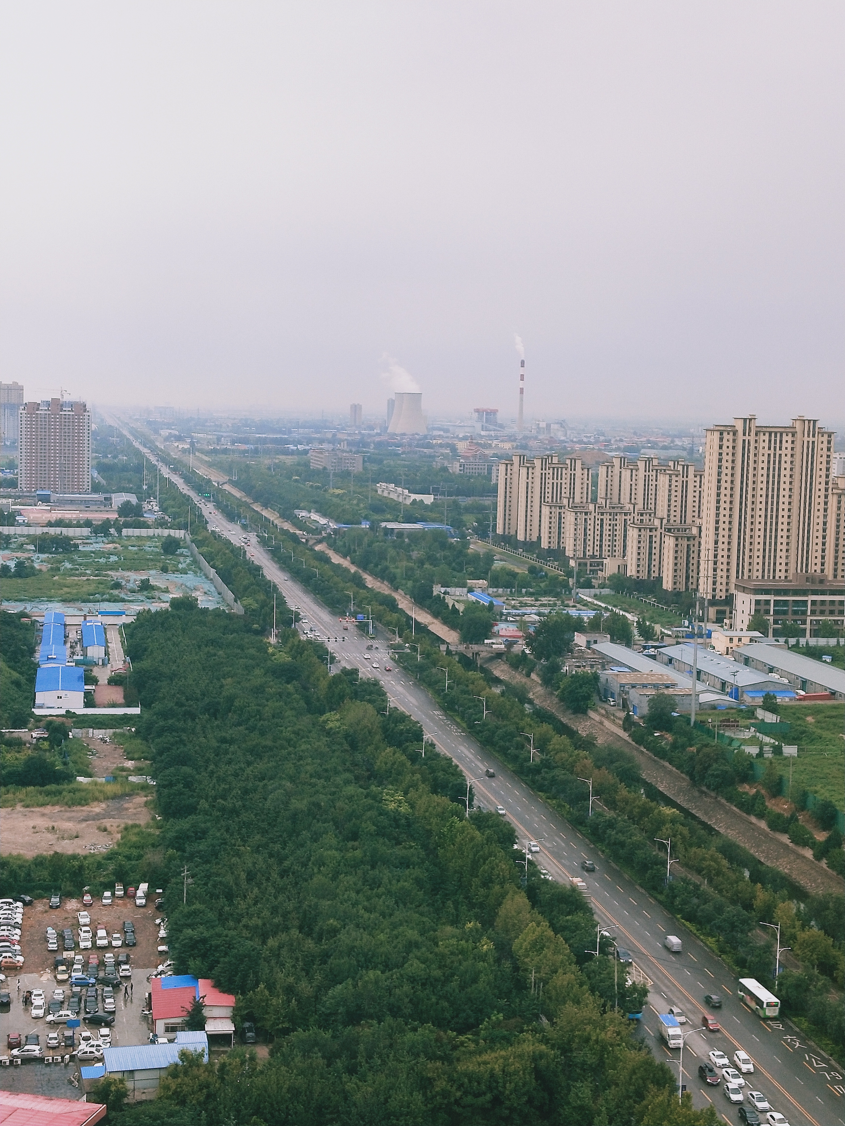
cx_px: 422
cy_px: 563
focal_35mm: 23
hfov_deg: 58.9
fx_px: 749
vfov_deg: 73.9
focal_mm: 3.99
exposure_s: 1/100
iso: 61
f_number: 1.7
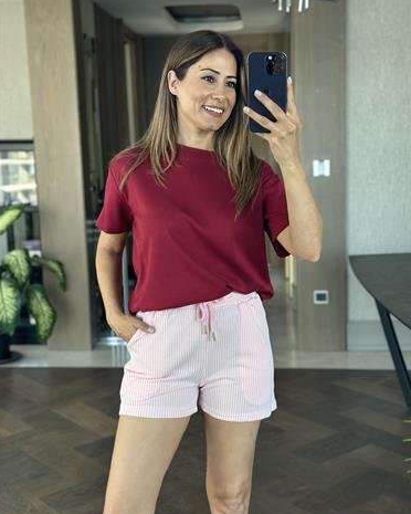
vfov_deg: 36.7
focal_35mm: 51
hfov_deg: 29.7
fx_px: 775
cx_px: 206
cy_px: 260
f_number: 1.78
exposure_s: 1/73
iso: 125
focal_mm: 6.86
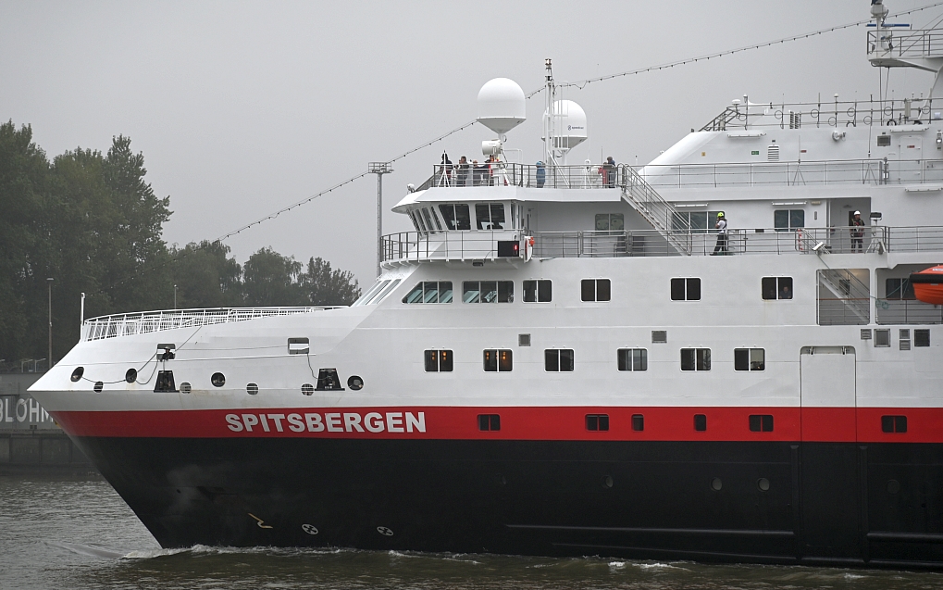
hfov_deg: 17.0
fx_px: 3161
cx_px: 470
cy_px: 293
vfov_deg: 10.7
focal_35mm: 123
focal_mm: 120
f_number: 4
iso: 320
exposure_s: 1/500
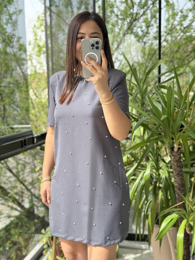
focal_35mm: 48
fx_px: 360
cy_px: 130
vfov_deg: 39.7
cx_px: 98
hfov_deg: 30.3
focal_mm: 6.86
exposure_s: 1/351
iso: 64
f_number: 1.78
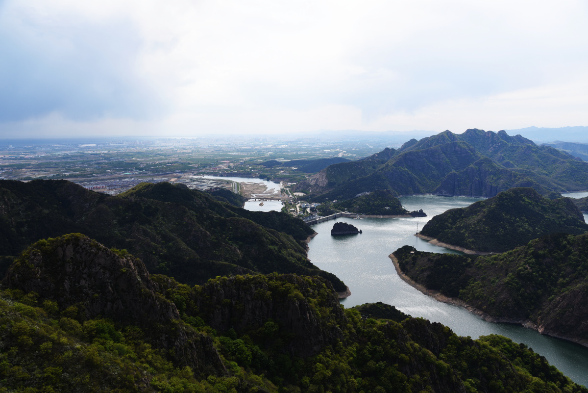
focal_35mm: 24
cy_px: 196
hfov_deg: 73.7
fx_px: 392
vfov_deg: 53.2
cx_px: 294
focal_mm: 24
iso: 100
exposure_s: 1/250
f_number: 8
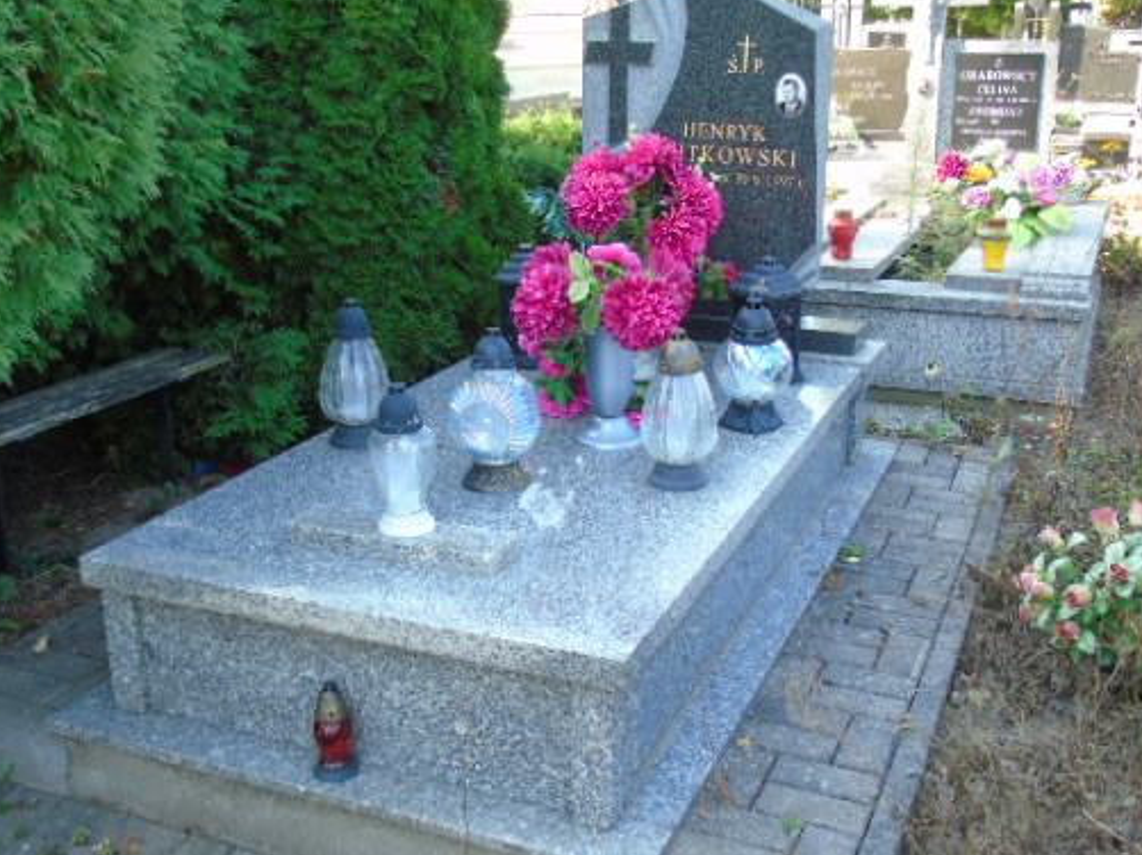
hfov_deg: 50.2
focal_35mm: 37
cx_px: 582
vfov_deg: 38.6
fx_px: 1220
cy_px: 418
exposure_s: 1/60
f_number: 3.6
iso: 80
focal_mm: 5.2
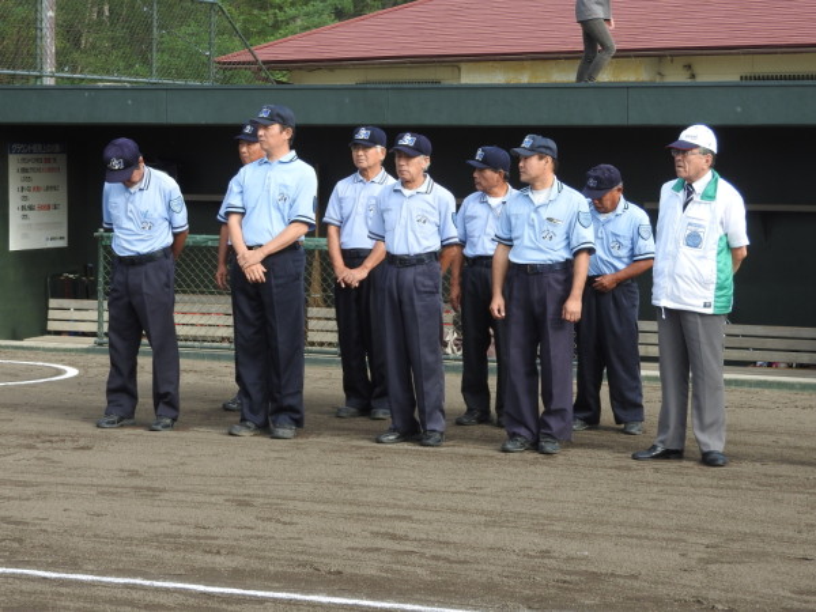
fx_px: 2475
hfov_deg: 18.7
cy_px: 306
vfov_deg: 14.1
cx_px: 408
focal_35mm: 105
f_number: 4.8
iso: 100
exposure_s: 1/250
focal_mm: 18.8
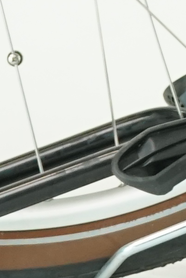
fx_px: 4448
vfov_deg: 3.5
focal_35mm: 574
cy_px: -551
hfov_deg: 2.3
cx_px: 824
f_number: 5
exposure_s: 1/200
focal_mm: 58
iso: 1600
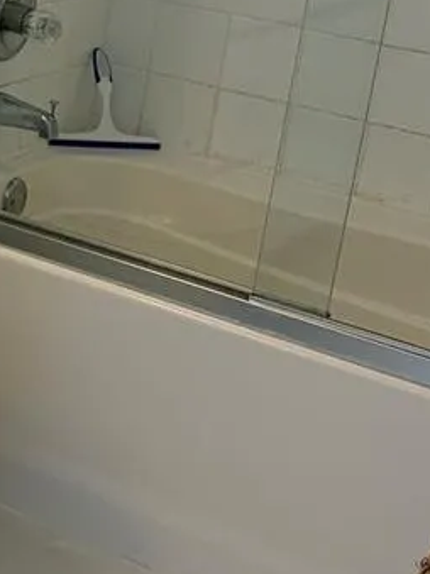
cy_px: 110
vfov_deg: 21.0
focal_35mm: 92
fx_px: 1525
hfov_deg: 14.9
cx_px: -222
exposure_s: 1/120
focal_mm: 5.96
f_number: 1.6
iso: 80
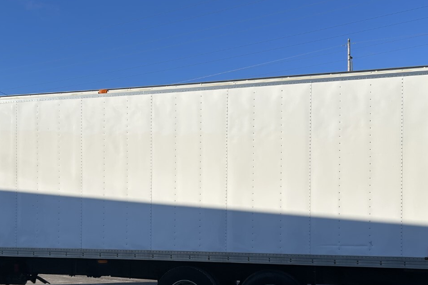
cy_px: 216
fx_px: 487
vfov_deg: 32.0
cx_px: 168
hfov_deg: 47.1
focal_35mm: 41
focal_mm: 5.7
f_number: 1.5
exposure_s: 1/5587
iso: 50
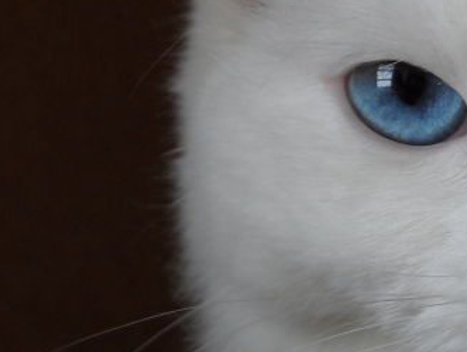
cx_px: 440
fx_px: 5078
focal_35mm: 376
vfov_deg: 4.0
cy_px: 196
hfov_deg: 5.3
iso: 240
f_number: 4.5
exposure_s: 1/90
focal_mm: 28.9
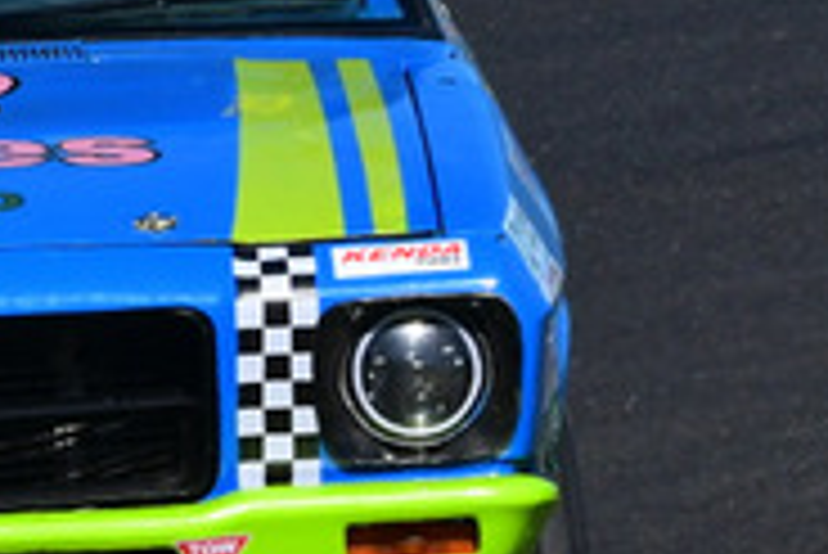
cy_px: -113
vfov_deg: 0.7
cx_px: 212
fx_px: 46449
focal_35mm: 2018
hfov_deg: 1.0
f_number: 13
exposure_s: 1/640
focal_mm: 310
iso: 400
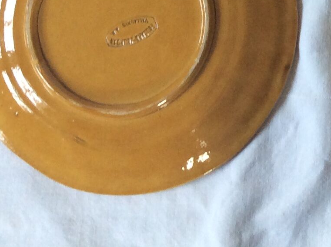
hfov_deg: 16.6
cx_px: 487
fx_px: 1040
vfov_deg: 12.8
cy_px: -134
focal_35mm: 109
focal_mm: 3.3
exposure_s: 1/25
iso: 50
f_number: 2.4
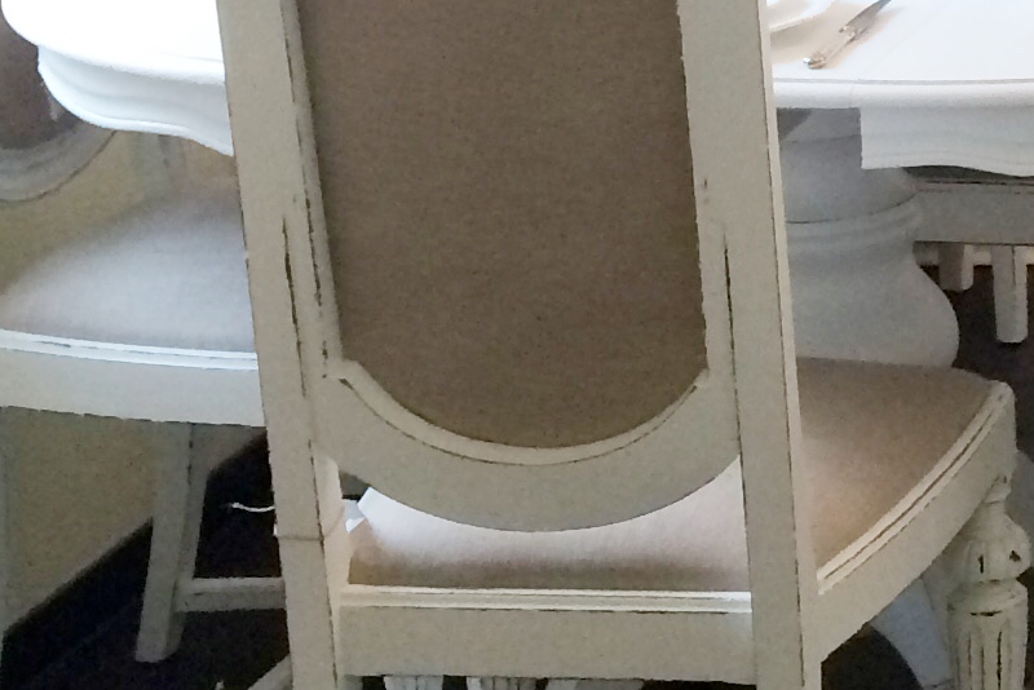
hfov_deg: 14.8
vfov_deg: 10.8
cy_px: -329
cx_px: 1790
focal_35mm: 123
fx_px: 3534
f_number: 2.2
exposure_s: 1/33
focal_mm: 4.15
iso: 80
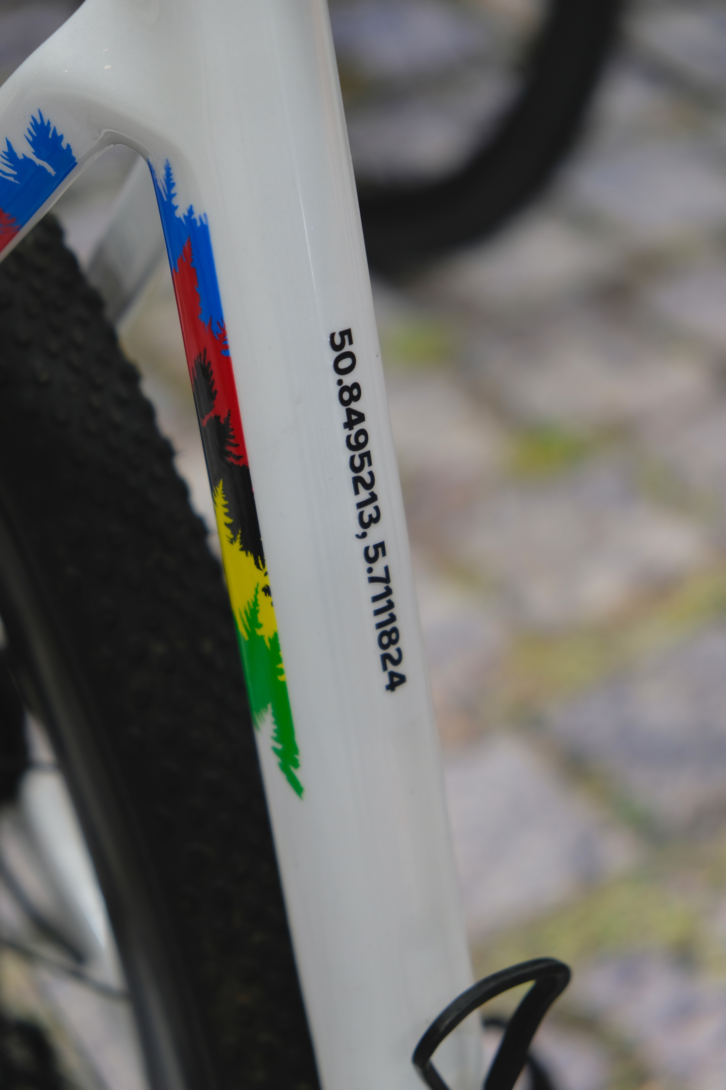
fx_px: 2511
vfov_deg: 24.5
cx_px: 363
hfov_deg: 16.5
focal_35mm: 83
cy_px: 545
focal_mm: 55
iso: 250
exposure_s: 1/60
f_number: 4
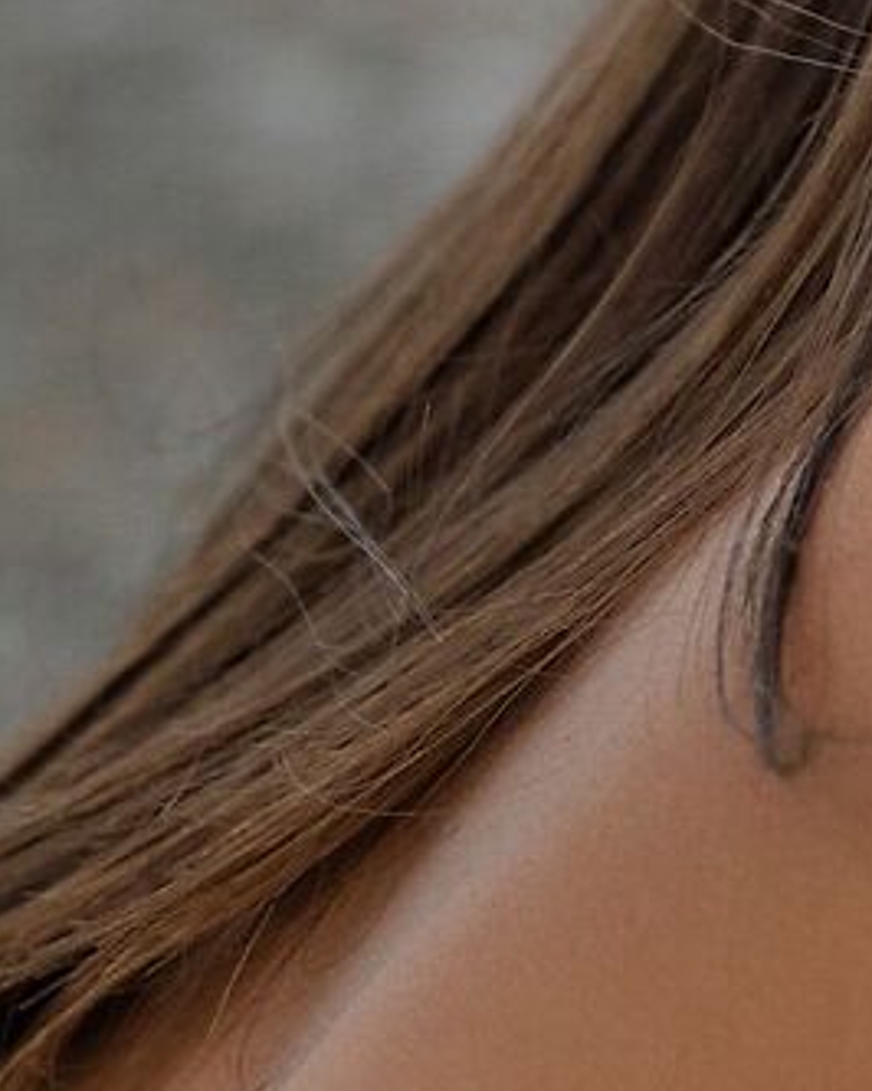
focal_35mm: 379
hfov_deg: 4.0
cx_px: 2087
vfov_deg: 5.0
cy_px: -770
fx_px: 12238
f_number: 4
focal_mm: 56
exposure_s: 1/500
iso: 500
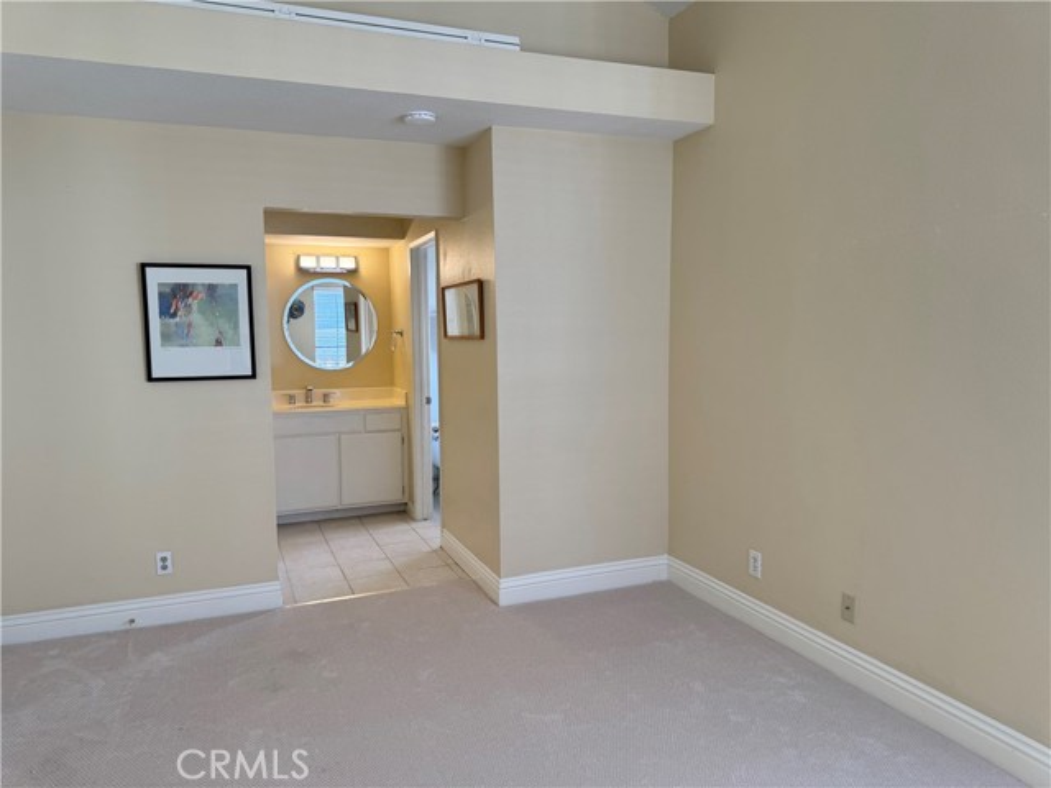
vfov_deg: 56.8
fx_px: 729
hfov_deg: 71.6
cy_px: 394
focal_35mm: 24
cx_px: 526
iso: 125
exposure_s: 1/120
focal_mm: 6.76
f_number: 1.78
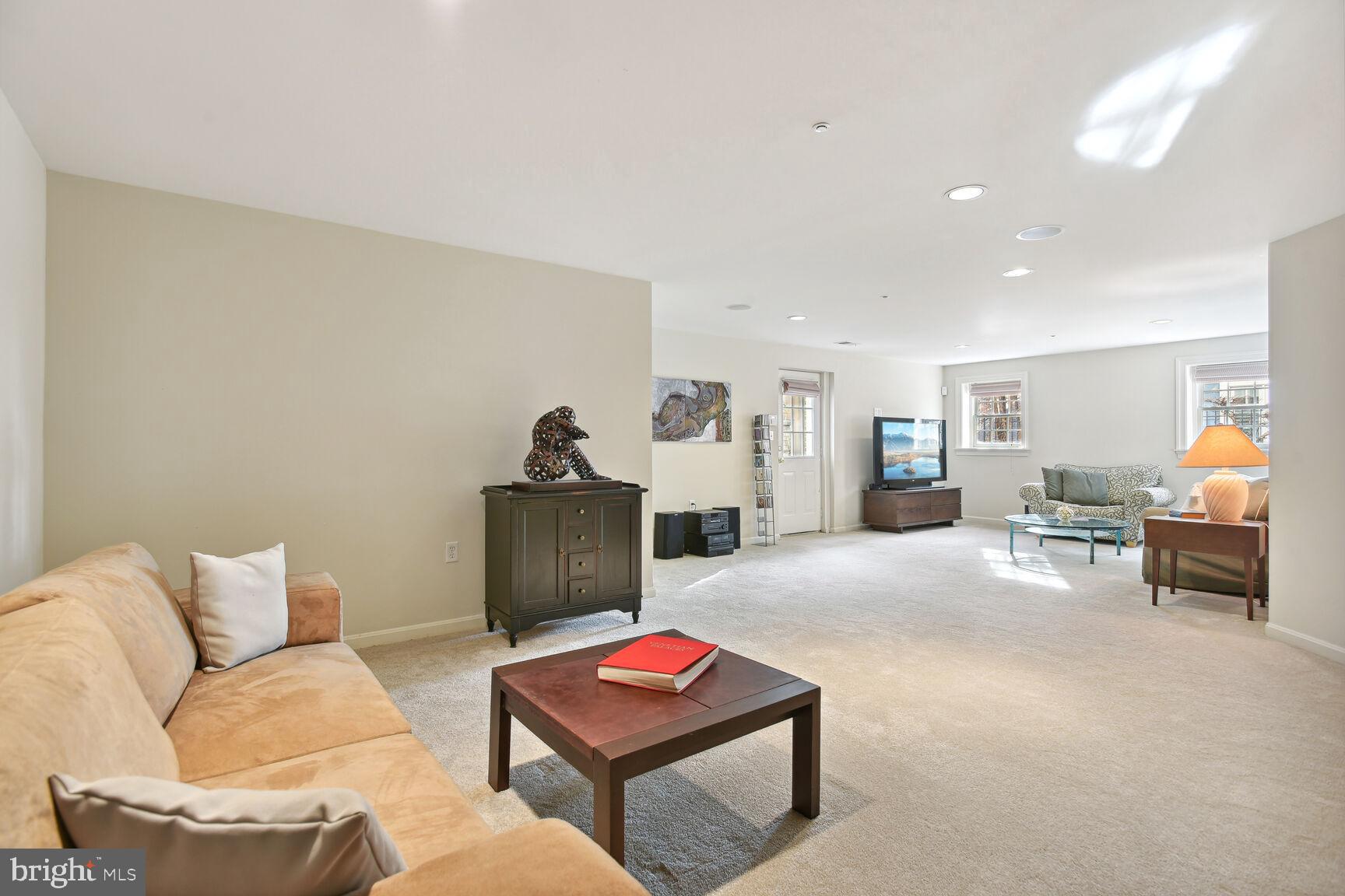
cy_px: 448
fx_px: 635
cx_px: 672
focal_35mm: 17
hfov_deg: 93.3
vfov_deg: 70.4
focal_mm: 17
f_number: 8
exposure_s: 1/5
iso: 200
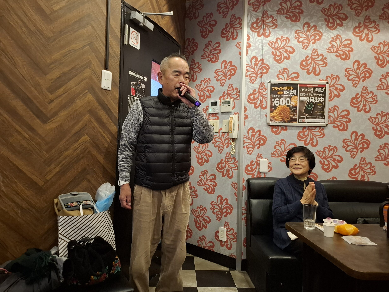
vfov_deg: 56.8
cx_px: 190
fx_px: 270
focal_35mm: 24
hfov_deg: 71.6
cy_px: 140
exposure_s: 1/24
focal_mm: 5.54
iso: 320
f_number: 1.8
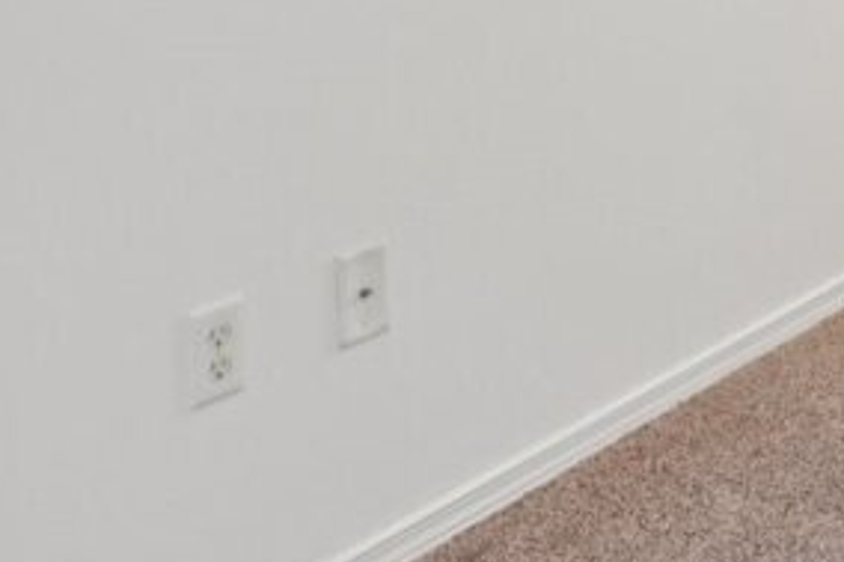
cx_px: 1676
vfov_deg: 15.7
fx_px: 1851
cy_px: -314
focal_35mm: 79
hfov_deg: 18.0
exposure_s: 1/4
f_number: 8
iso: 400
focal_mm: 16
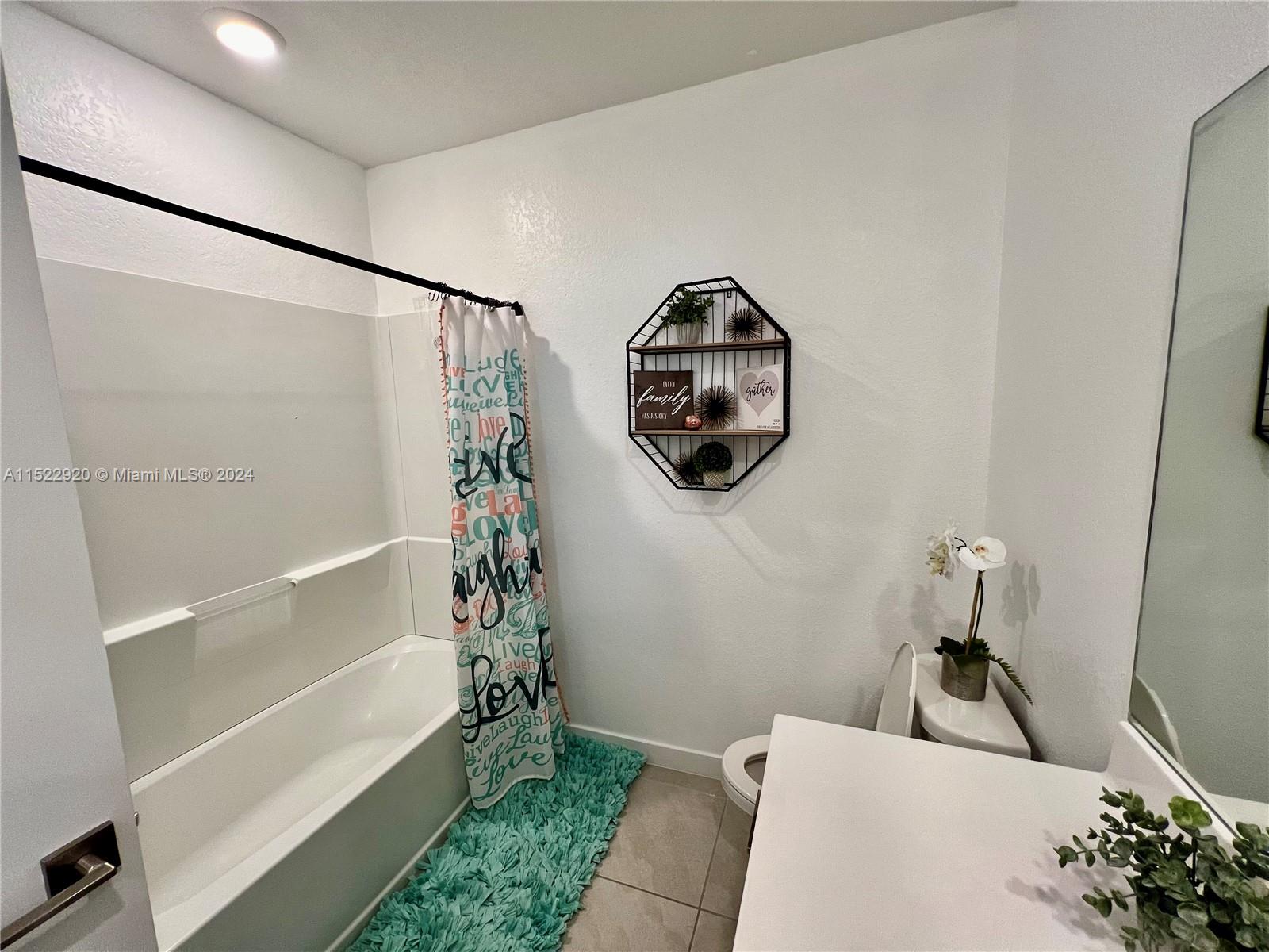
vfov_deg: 89.9
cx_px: 634
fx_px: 477
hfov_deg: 106.2
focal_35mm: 13
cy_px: 476
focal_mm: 1.57
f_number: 1.8
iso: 160
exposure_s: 1/120
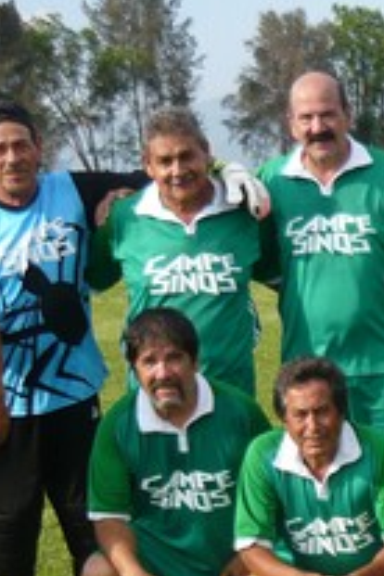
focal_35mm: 106
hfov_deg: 11.9
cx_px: 704
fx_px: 1696
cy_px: 573
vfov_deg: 18.8
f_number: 2.8
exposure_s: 1/800
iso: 100
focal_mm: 5.5
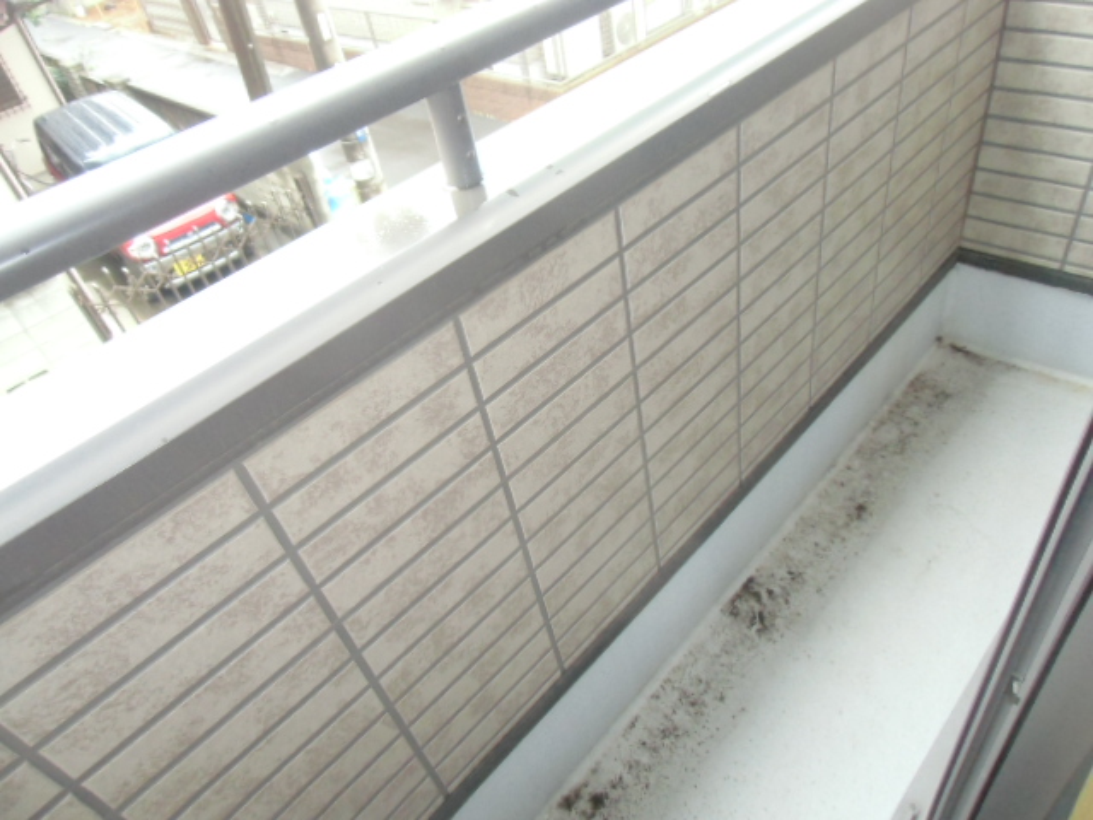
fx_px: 758
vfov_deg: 56.8
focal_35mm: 24
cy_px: 410
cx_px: 546
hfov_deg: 71.6
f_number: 3
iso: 400
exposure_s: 1/50
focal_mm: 4.24
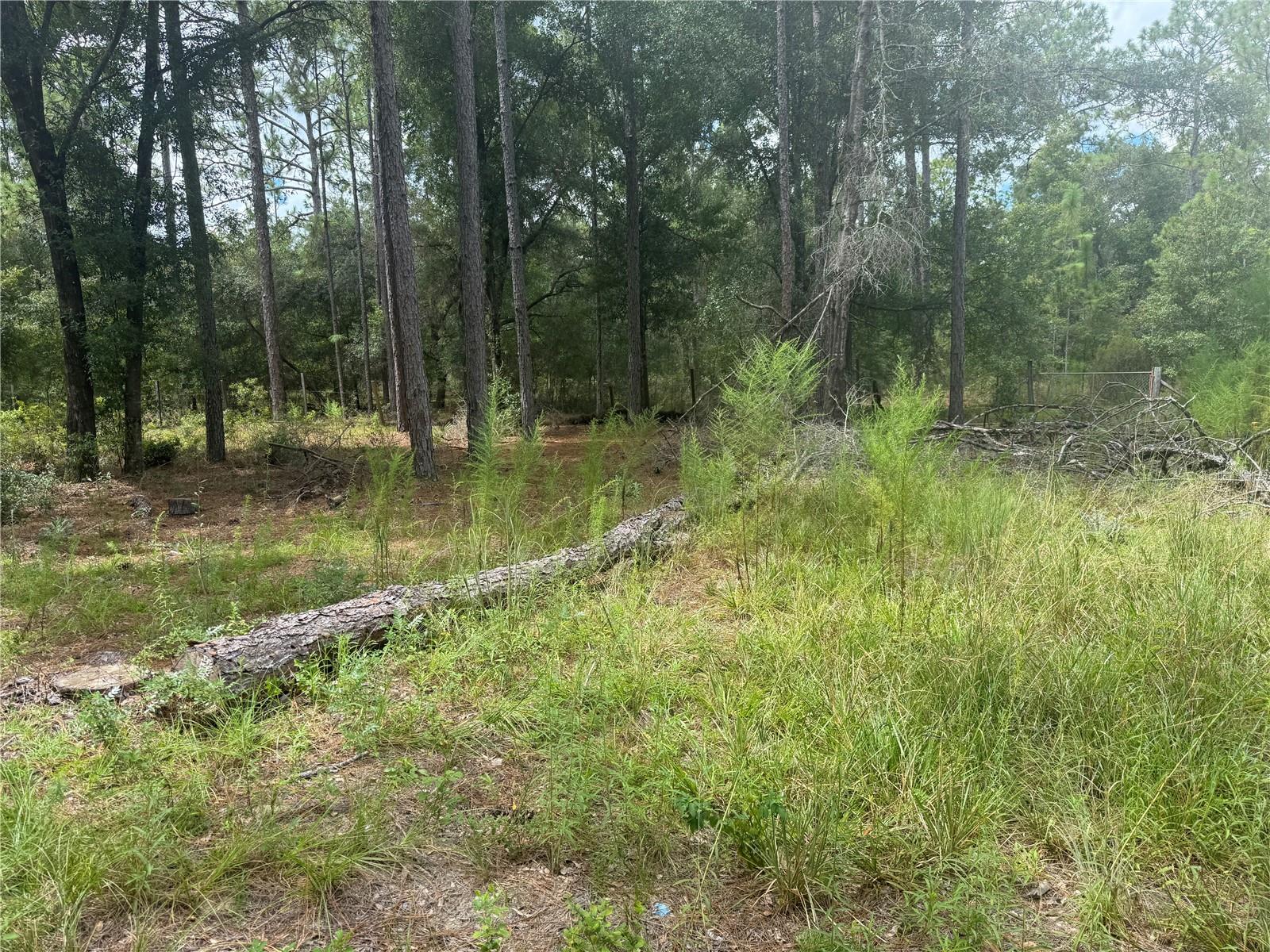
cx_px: 635
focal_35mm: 24
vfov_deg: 56.8
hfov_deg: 71.6
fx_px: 881
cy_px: 476
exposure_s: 1/909
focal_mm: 6.76
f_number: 1.78
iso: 80
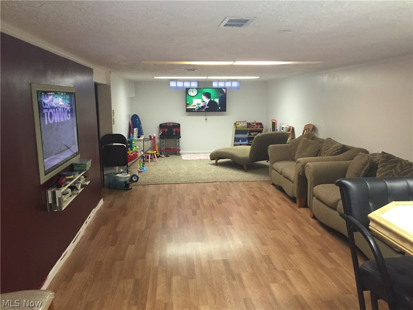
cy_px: 155
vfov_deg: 48.2
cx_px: 206
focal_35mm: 29
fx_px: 346
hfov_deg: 61.7
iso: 160
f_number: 2.2
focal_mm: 4.15
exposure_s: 1/30
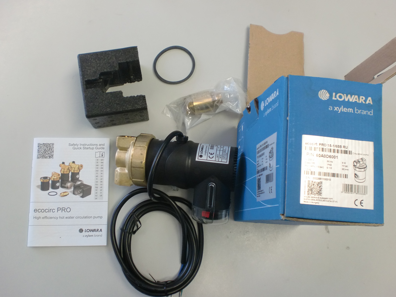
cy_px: 148
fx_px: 400
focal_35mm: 35
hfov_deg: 52.6
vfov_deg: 40.7
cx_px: 198
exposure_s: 1/60
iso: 160
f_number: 3.1
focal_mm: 6.3
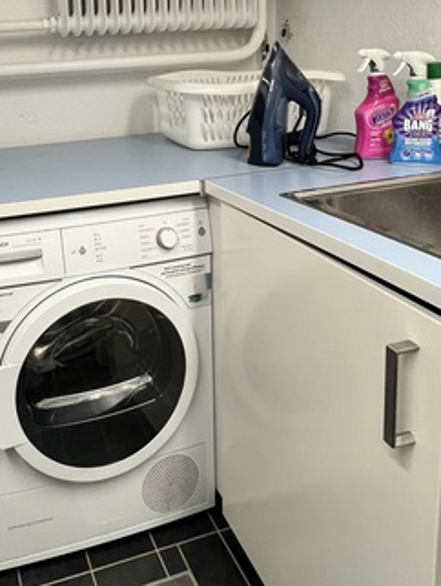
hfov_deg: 43.6
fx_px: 526
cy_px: 127
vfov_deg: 54.8
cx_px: 95
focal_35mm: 31
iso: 125
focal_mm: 1.57
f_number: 1.8
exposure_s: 1/100
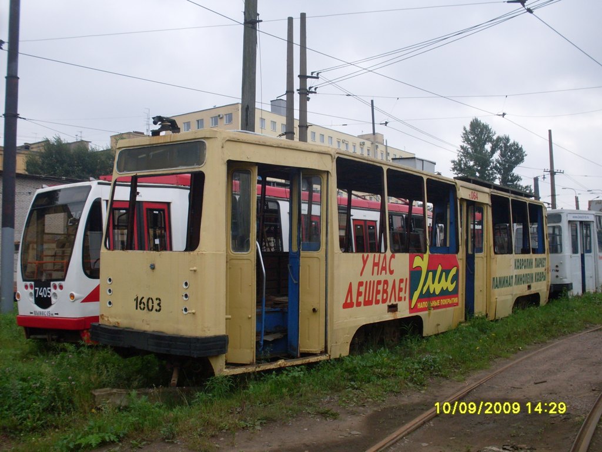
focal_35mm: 38
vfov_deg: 37.7
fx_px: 661
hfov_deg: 49.0
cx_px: 301
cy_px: 226
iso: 80
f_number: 8.4
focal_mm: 6.3
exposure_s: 1/60
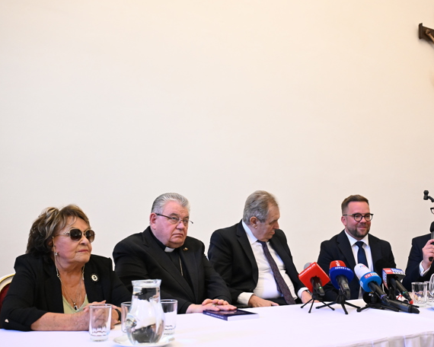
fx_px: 539
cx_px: 251
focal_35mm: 42
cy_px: 174
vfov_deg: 35.7
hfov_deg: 43.7
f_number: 5
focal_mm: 37
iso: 6400
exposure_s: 1/320
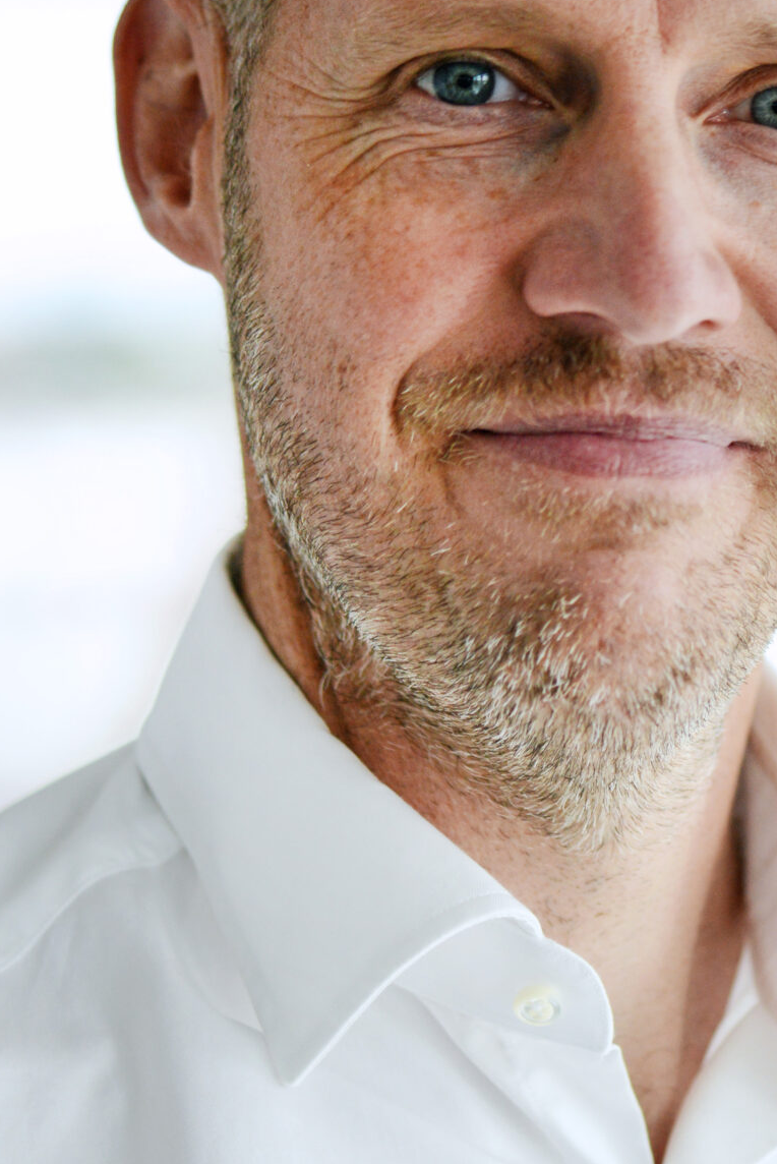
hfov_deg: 5.9
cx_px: 508
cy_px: 701
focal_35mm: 235
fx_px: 7598
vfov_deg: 8.8
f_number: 3
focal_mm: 105
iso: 800
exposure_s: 1/640
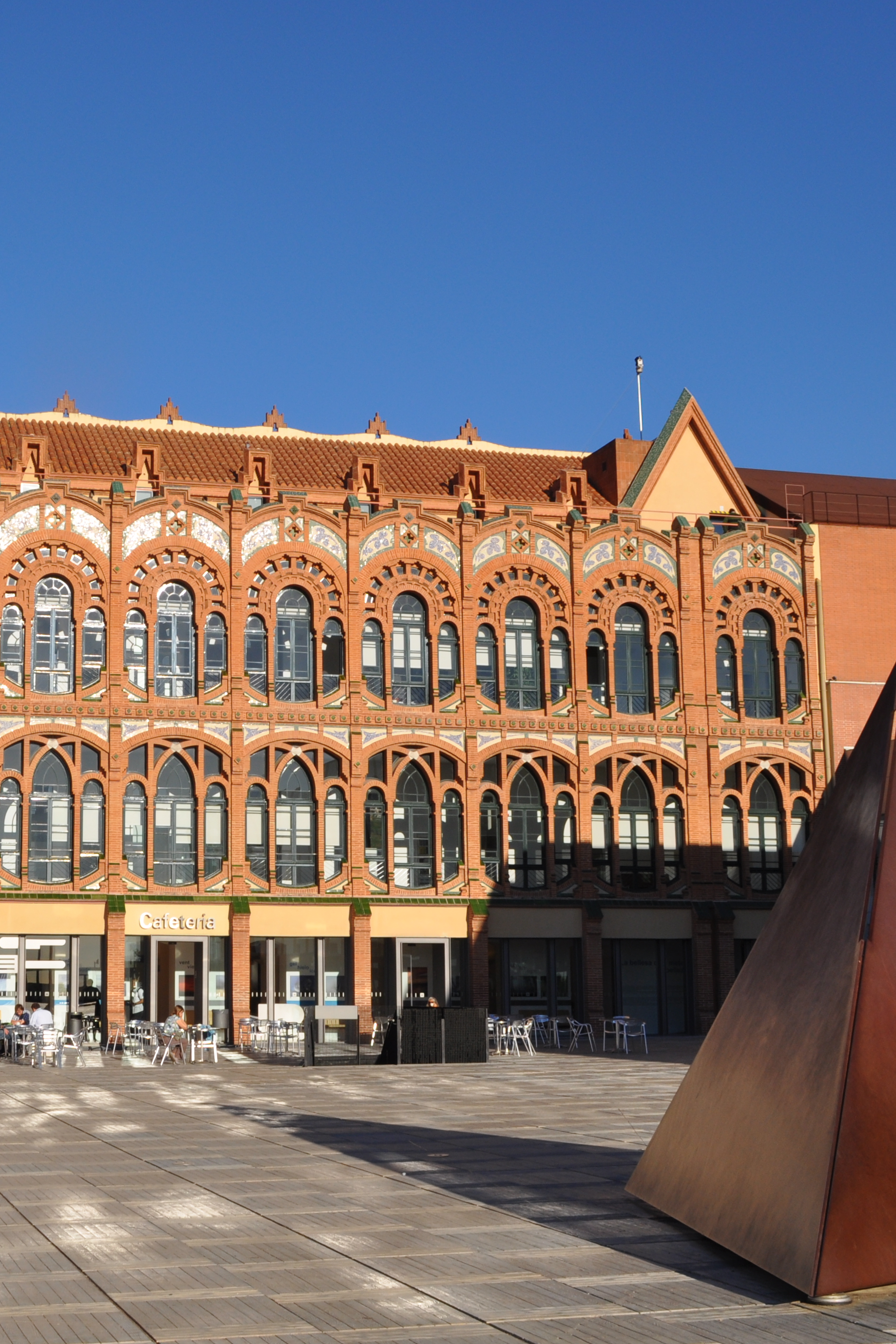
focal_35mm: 50
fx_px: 1866
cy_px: 674
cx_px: 181
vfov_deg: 39.6
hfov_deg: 26.5
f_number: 14
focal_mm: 22
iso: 200
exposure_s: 1/200
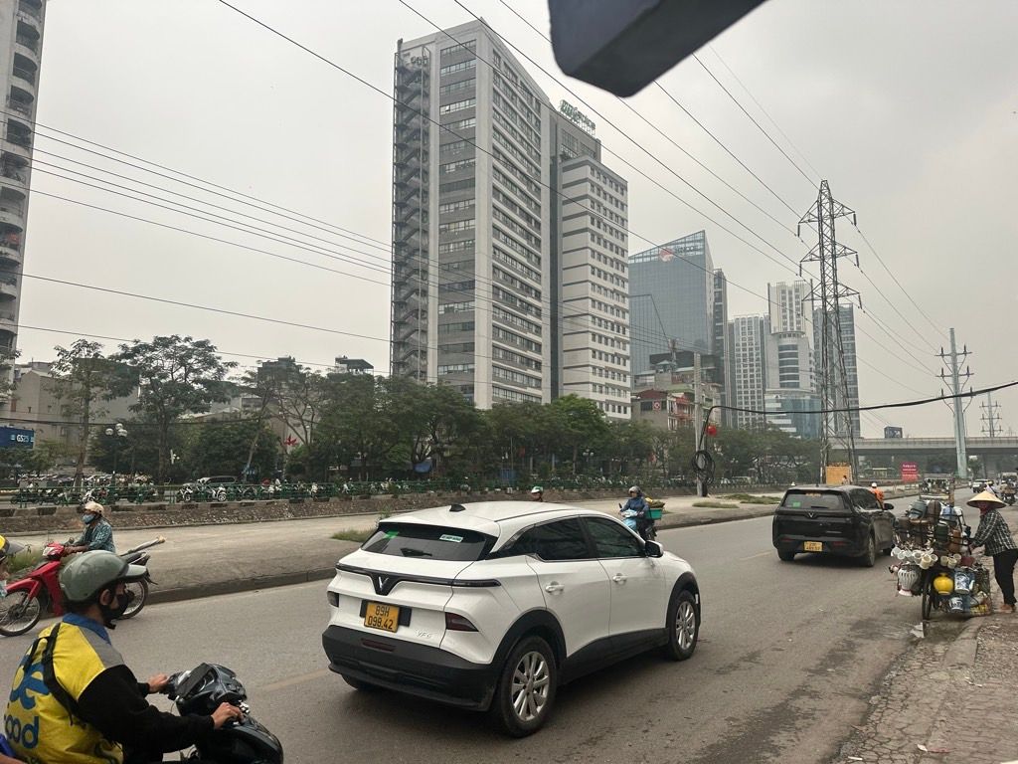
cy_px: 382
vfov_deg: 56.8
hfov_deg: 71.6
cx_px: 509
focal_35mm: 24
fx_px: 706
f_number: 1.78
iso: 80
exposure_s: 1/3717
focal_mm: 6.86
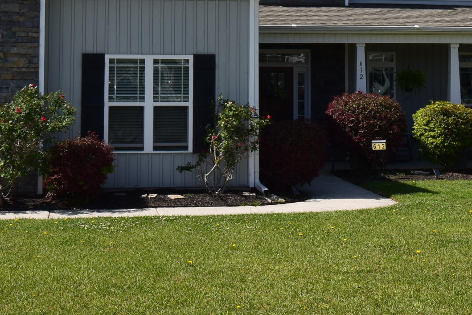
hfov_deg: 23.9
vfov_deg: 15.7
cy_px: -21
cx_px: 271
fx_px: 1114
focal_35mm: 85
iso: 100
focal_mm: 20
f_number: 10
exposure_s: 1/200
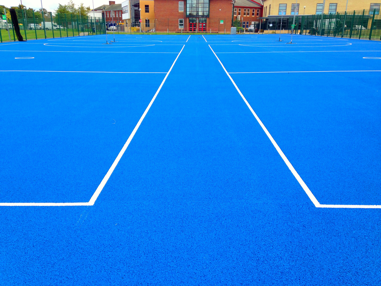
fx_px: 363
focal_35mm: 33
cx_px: 190
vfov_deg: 42.9
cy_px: 143
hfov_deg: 55.4
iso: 50
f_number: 2.4
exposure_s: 1/463
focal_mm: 4.12
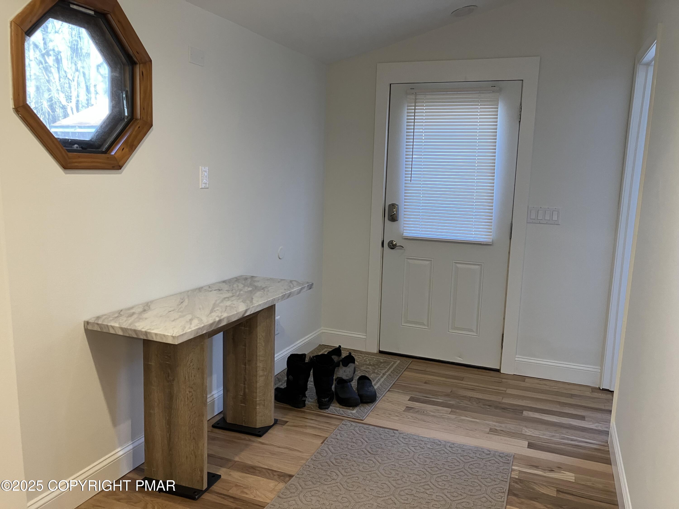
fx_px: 549
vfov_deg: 49.7
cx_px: 340
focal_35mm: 28
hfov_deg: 63.4
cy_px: 254
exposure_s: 1/60
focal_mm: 3.99
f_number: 1.8
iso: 100
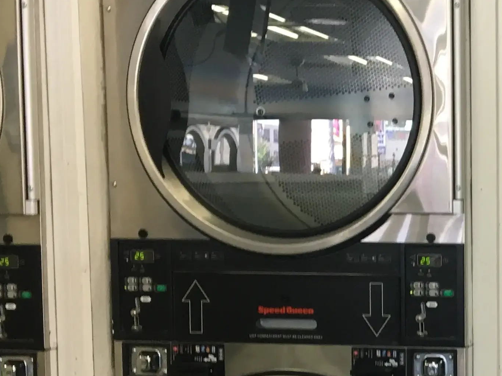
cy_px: 267
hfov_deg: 21.4
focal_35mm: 86
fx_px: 1247
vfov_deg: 17.1
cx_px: 572
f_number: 2.2
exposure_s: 1/30
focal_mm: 4.15
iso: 50
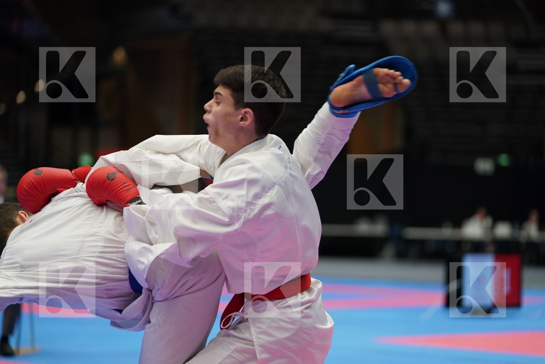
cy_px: 182
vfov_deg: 11.3
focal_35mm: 121
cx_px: 272
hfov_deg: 16.9
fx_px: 1832
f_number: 2.8
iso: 2500
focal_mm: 121
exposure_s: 1/1000
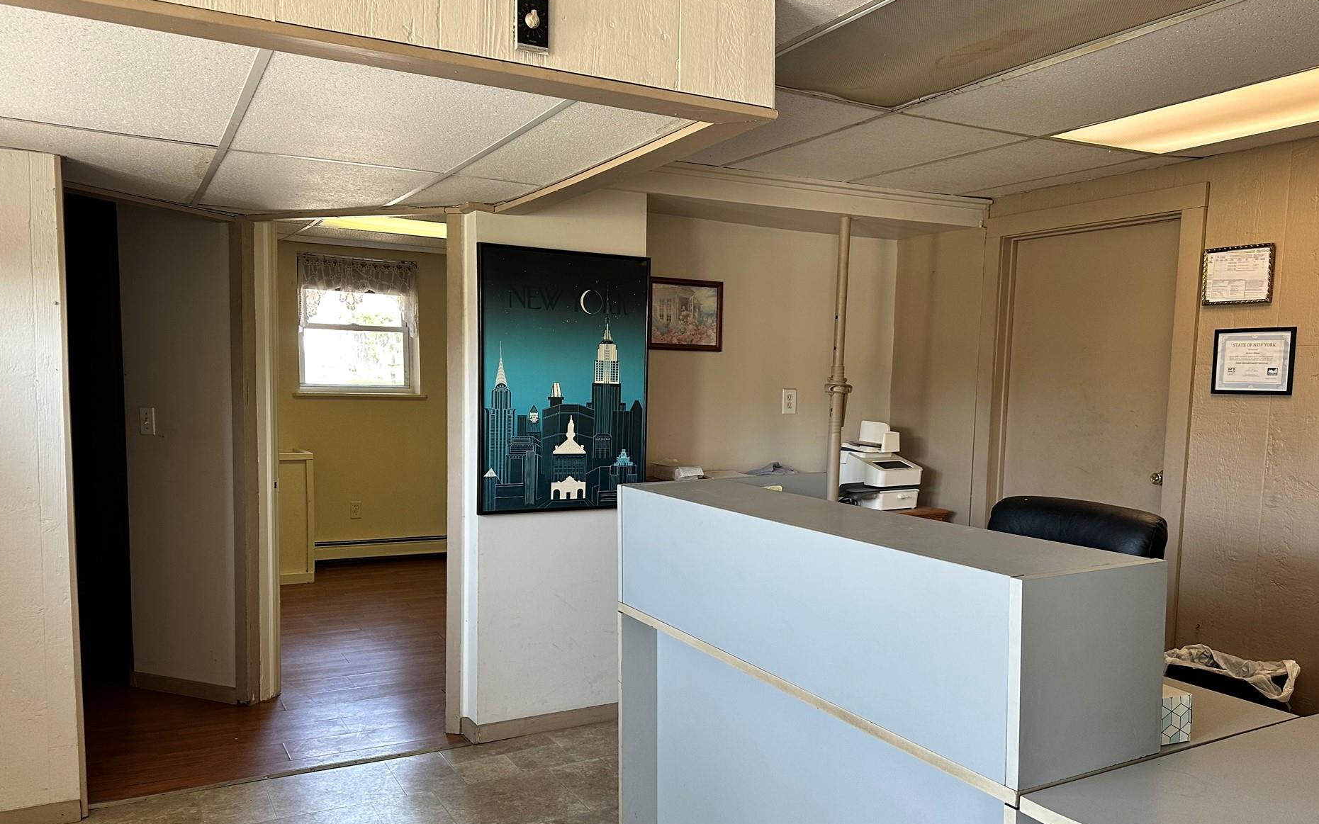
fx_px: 1006
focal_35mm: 28
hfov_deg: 66.4
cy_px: 471
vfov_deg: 44.4
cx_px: 703
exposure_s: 1/120
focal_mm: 6.86
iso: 160
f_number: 1.78
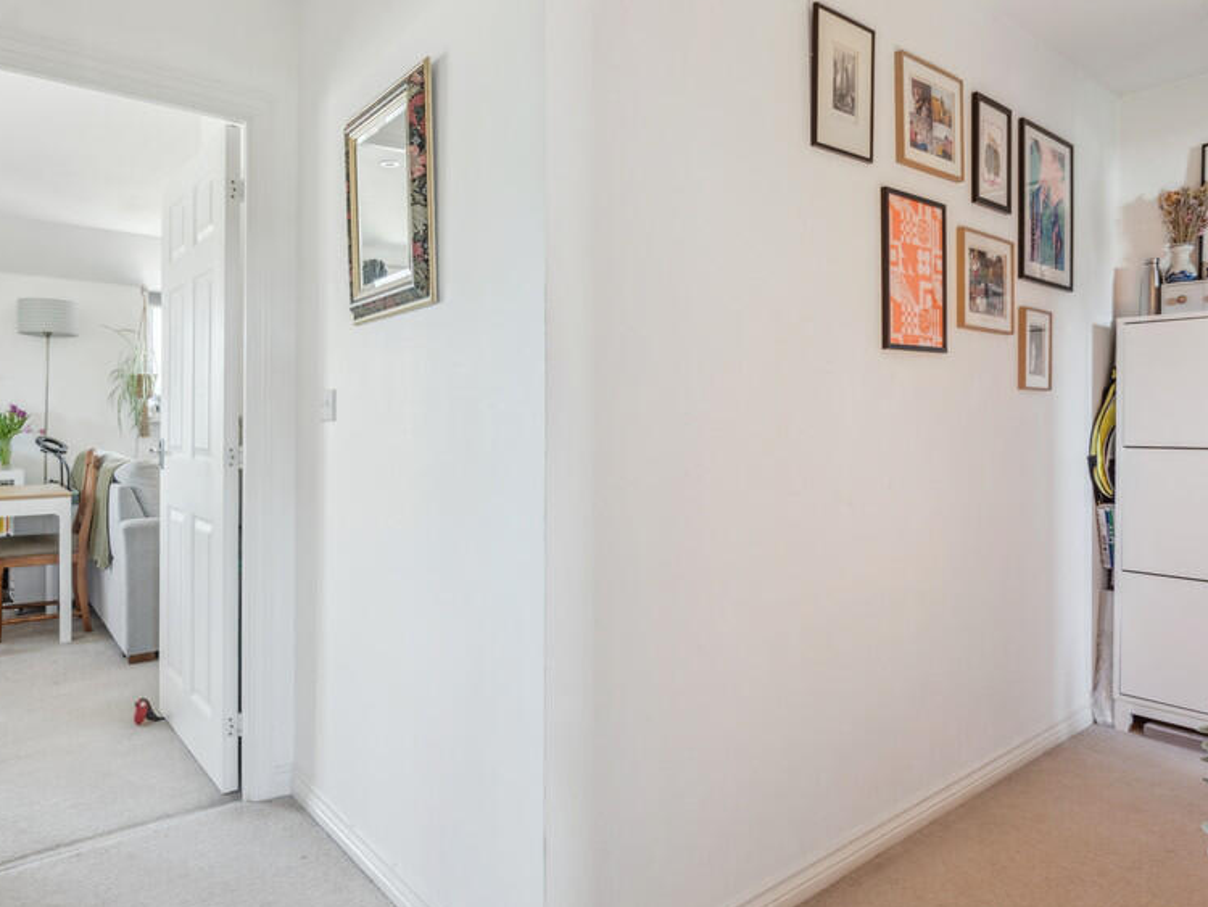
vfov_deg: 63.4
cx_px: 530
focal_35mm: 21
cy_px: 434
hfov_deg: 78.6
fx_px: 733
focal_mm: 16
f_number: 7.1
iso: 640
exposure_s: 1/15
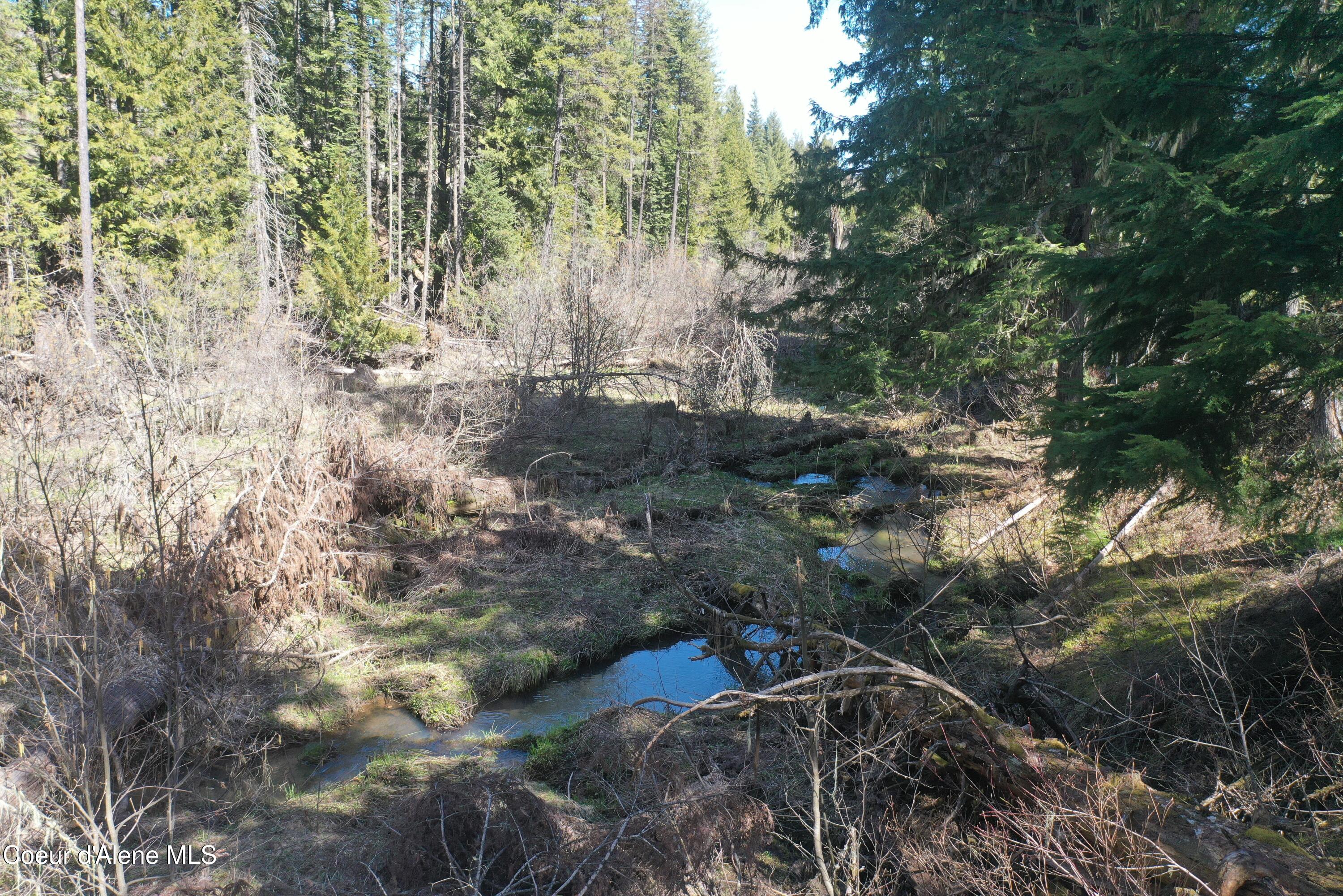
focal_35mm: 28
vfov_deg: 46.4
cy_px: 448
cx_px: 672
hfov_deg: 65.5
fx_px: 1044
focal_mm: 10.26
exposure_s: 1/320
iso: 100
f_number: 3.2
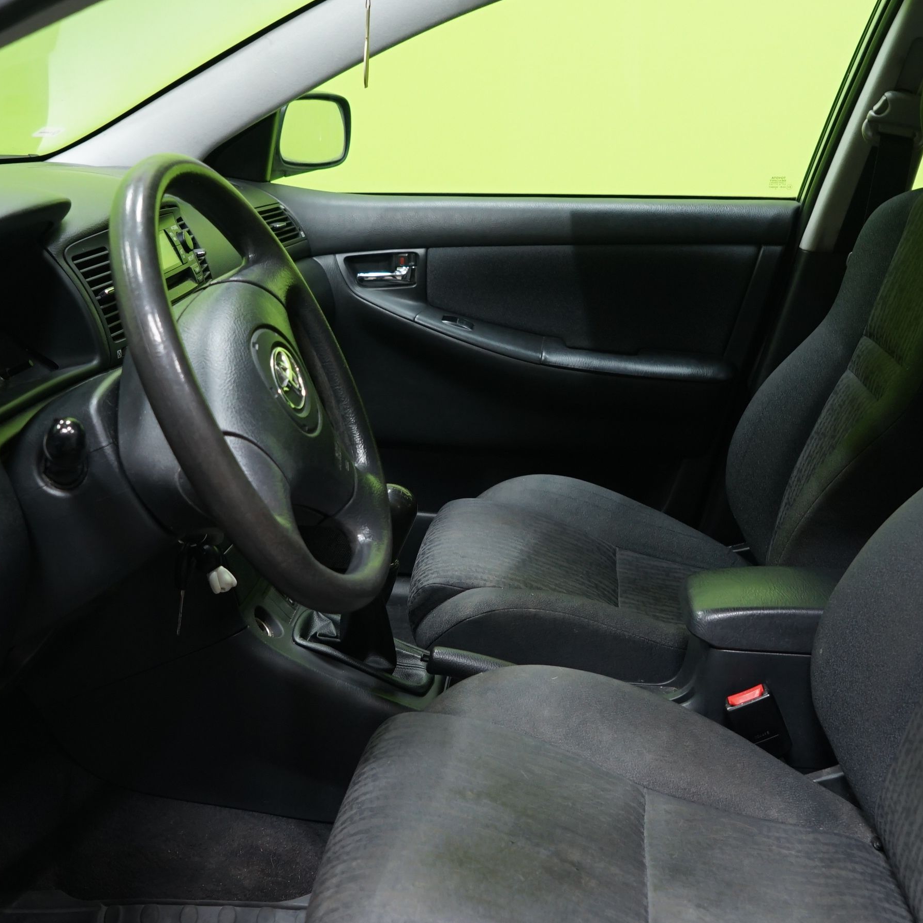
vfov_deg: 37.5
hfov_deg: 37.5
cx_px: 492
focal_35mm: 45
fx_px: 1358
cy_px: 496
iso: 800
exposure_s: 1/20
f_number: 5
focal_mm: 24
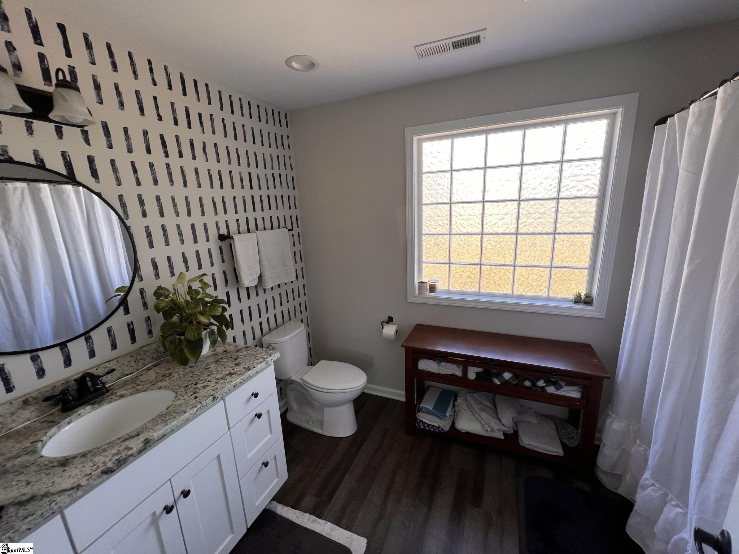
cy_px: 277
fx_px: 278
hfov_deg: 106.2
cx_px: 370
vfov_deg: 89.9
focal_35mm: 13
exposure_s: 1/99
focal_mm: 1.57
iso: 50
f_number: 1.8
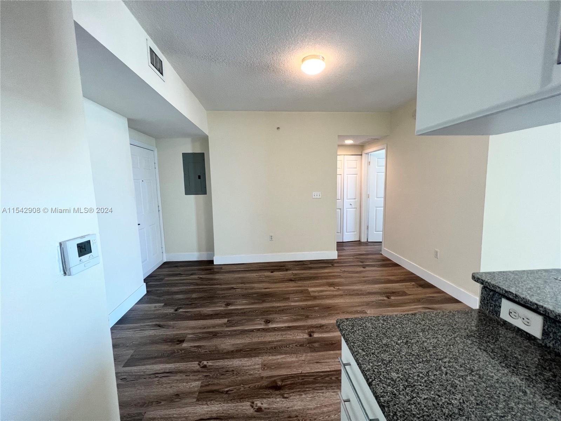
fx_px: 211
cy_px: 210
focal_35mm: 13
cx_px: 280
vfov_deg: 89.9
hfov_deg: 106.2
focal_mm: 1.57
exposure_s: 1/120
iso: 200
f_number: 1.8
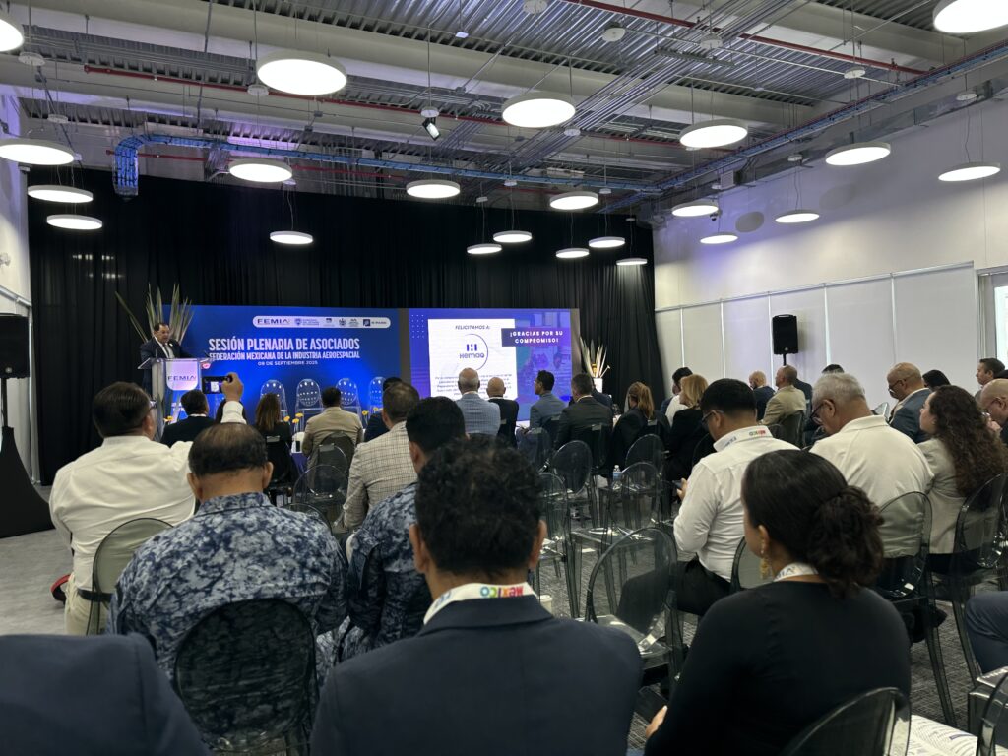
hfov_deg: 71.6
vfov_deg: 56.8
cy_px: 378
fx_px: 699
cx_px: 504
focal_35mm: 24
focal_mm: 6.86
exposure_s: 1/120
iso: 64
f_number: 1.78
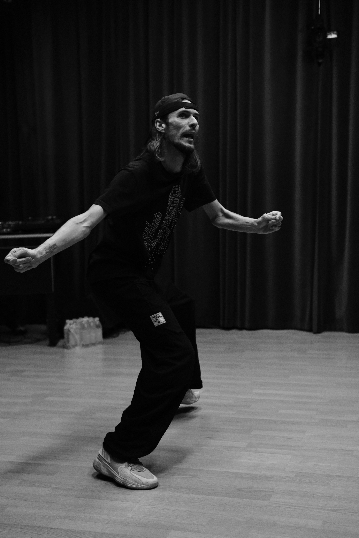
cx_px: 180
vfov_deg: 39.6
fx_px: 748
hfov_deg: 27.0
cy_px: 269
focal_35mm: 50
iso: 3200
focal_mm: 33
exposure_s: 1/2000
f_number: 1.8
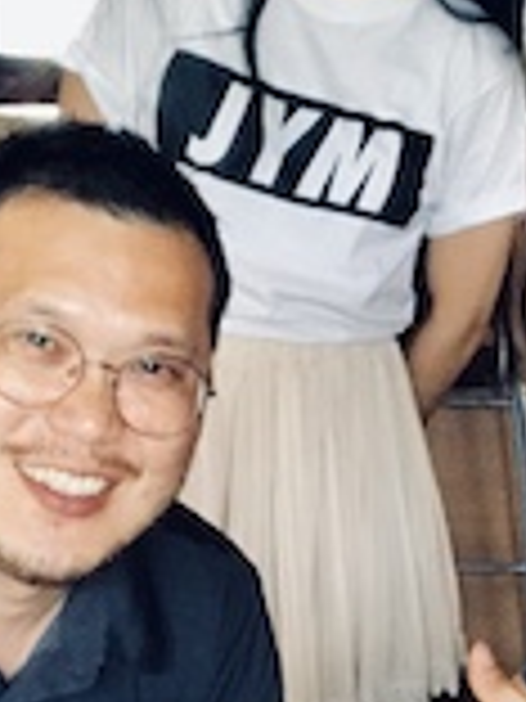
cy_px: 590
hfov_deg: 13.4
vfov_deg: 17.8
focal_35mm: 109
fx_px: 2208
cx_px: 539
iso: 64
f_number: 2.2
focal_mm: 2.87
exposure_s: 1/30
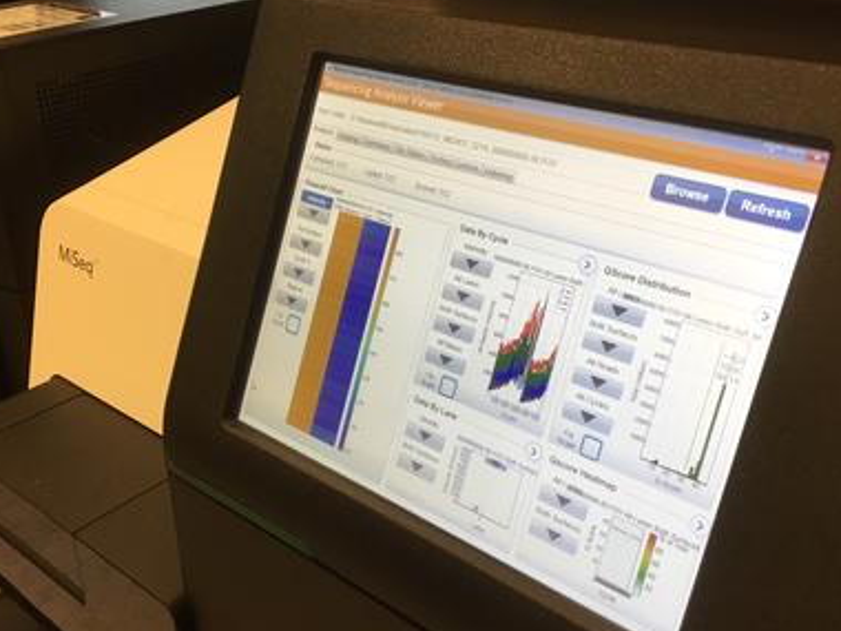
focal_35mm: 42
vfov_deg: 34.3
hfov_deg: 44.8
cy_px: 316
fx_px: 1020
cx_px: 396
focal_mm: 4.15
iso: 25
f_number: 2.2
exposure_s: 1/30
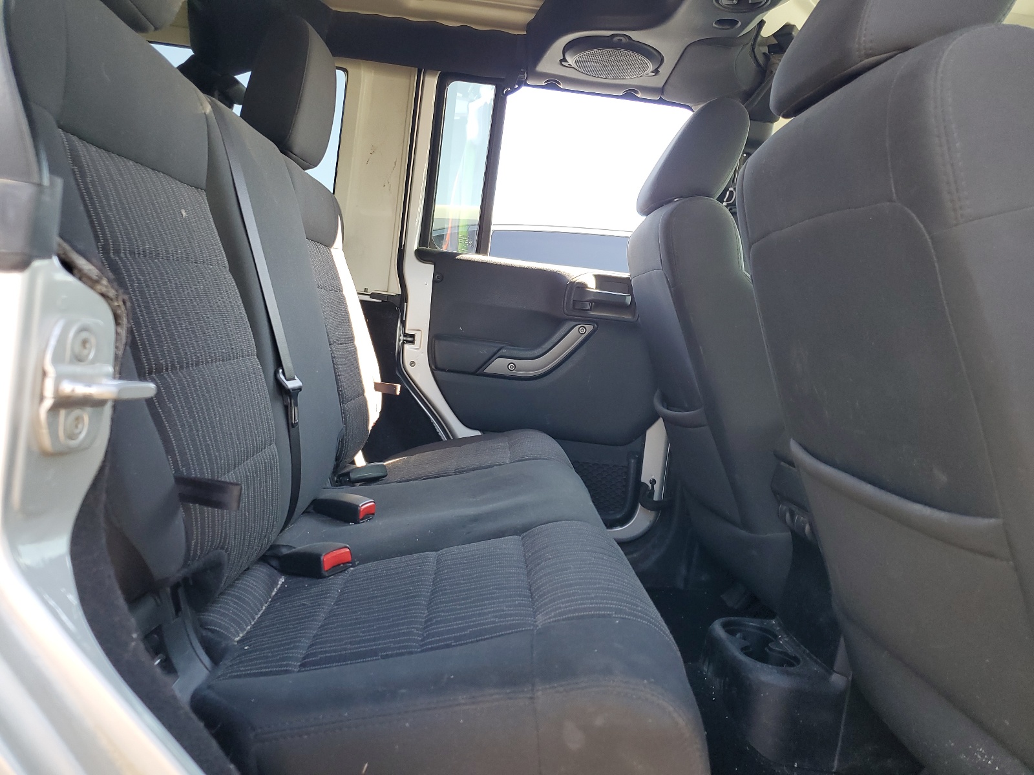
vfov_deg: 53.1
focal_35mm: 26
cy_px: 388
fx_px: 777
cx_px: 517
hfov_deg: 67.3
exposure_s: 1/120
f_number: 1.5
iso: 65
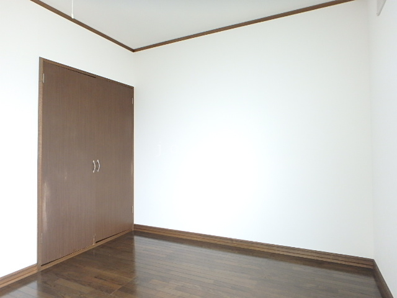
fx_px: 241
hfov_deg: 79.0
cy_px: 149
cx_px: 198
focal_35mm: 21
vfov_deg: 63.4
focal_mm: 3.7
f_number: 3.5
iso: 320
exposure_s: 1/30
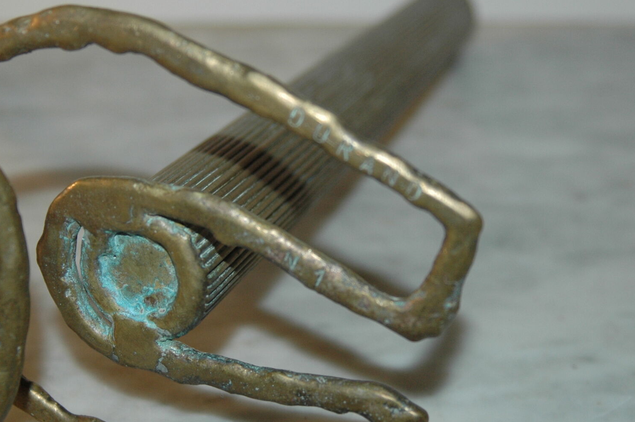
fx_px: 1110
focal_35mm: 63
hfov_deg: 31.9
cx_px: 342
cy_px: 156
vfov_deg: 21.5
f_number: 3.5
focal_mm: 28
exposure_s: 1/60
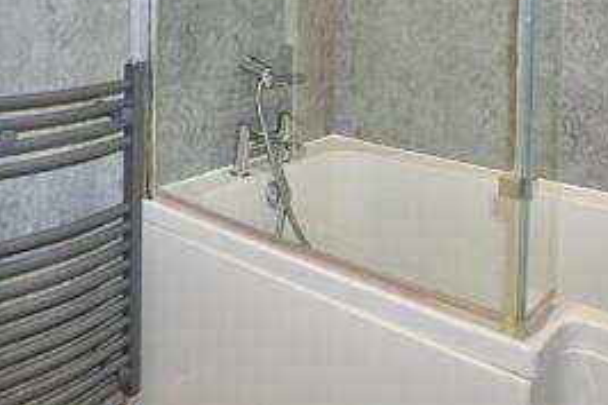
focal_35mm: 37
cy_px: -14
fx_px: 624
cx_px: 162
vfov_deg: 32.6
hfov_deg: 50.1
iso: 400
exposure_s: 1/60
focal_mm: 10
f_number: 4
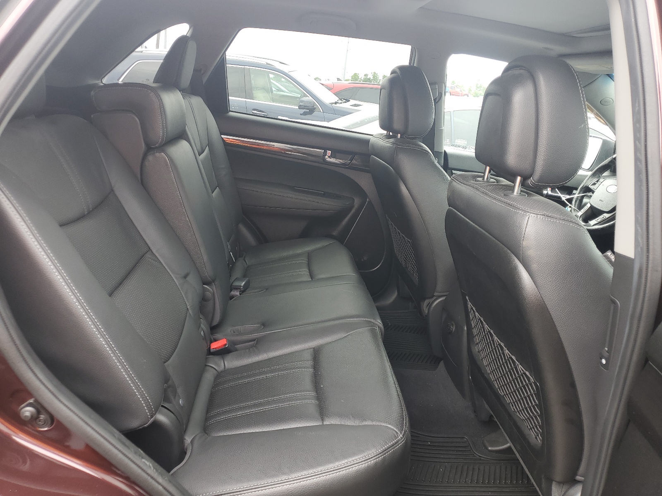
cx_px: 331
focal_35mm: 26
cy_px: 248
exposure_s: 1/147
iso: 50
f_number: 1.5
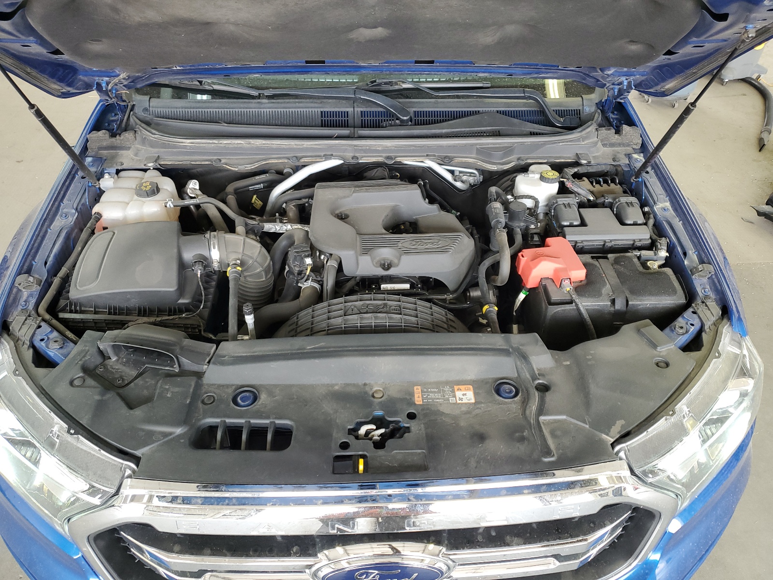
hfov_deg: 67.3
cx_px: 386
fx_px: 581
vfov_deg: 53.1
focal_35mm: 26
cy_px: 290
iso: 74
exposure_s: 1/60.2
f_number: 1.5
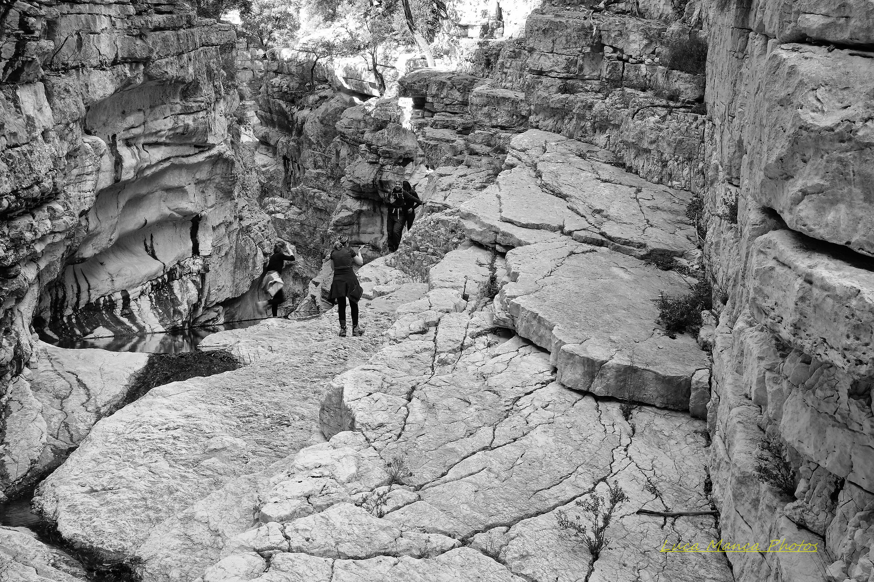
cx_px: 437
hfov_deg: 54.4
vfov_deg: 37.9
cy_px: 291
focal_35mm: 35
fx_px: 850
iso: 160
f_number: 8
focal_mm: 23
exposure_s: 1/25
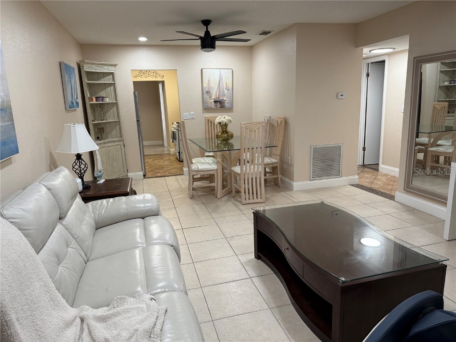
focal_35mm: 24
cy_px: 171
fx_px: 316
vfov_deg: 56.8
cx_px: 228
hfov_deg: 71.6
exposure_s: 1/120
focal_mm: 6.76
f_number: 1.78
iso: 200
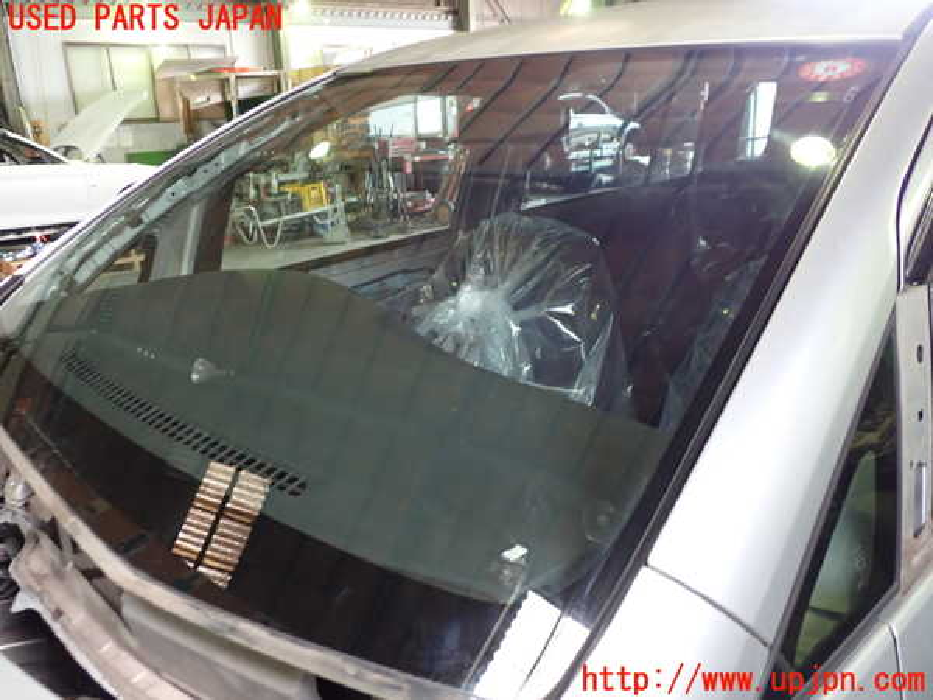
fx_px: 809
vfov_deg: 46.8
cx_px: 466
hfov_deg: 60.0
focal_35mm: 30
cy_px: 350
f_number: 2.3
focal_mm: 5.4
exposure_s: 1/30
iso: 320
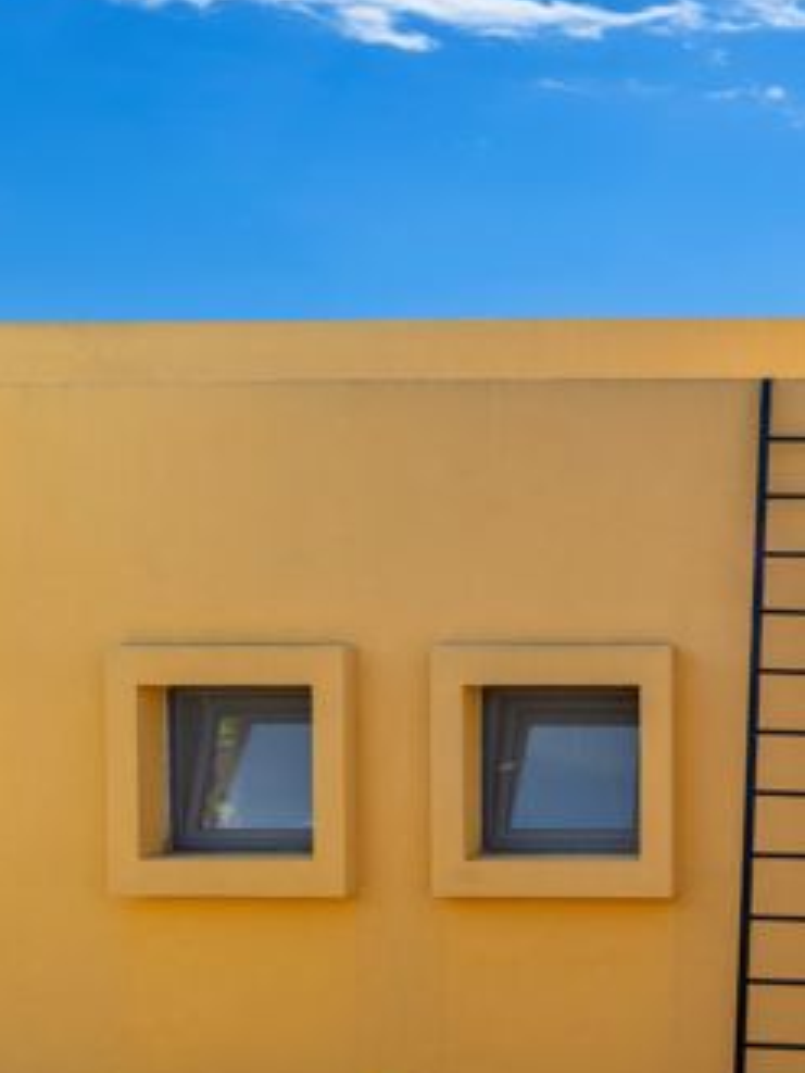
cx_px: 930
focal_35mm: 35
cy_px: 687
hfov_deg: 34.0
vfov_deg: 51.9
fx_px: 1085
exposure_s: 1/400
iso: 100
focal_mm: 17
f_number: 10
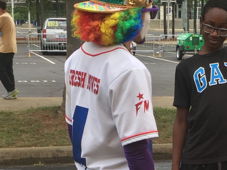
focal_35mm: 97
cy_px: 187
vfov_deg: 14.9
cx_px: 168
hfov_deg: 20.1
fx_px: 636
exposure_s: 1/227
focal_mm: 4.15
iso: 32
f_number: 2.2
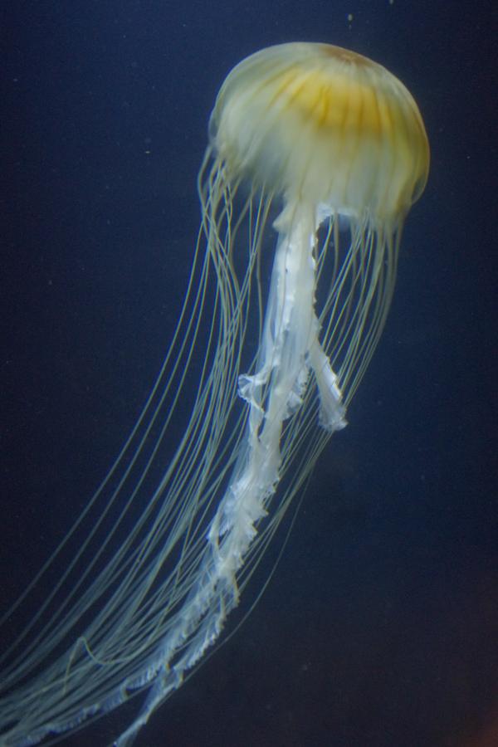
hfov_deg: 23.8
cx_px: 249
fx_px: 1183
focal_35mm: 57
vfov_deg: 35.1
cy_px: 374
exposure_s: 1/25
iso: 1600
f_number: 5
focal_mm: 38
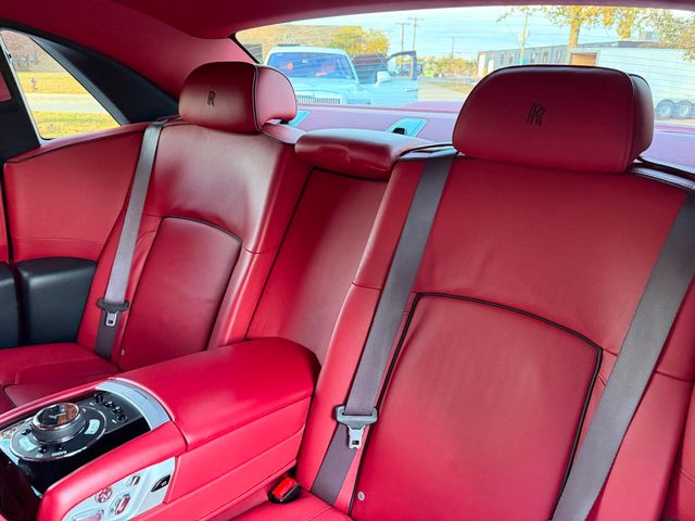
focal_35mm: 24
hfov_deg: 71.6
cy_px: 260
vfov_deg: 56.8
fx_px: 482
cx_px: 348
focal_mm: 6.76
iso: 800
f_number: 1.78
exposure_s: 1/60
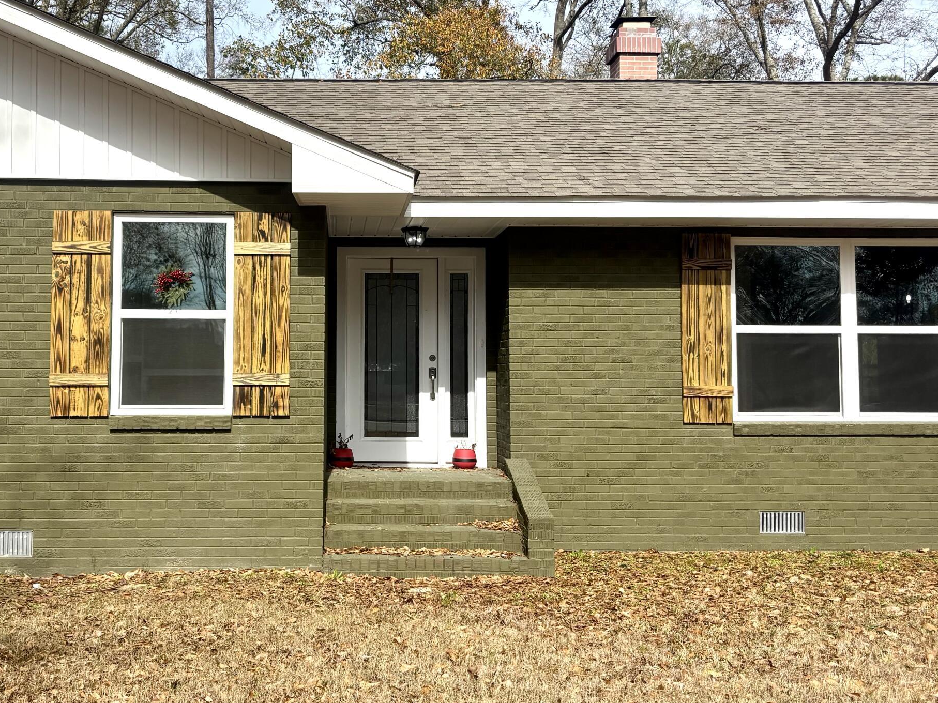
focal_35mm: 43
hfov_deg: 43.5
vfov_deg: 33.5
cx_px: 356
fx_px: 1165
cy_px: 304
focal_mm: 5.96
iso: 50
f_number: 1.6
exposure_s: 1/3106
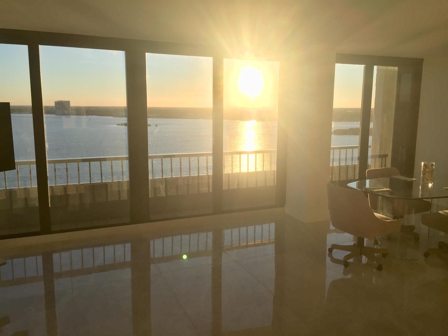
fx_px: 375
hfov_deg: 61.7
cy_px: 168
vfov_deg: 48.2
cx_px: 224
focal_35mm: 29
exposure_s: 1/1319
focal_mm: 4.15
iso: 32
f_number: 2.2
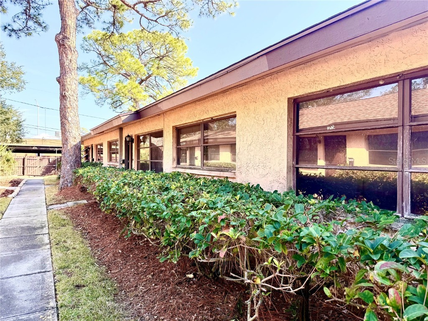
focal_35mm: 24
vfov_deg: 56.8
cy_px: 160
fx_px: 297
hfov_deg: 71.6
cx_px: 214
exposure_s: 1/1046
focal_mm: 6.76
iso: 80
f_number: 1.78
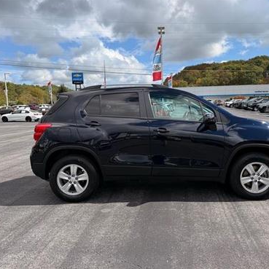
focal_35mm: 29
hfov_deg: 55.3
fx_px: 255
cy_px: 133
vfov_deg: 55.6
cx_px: 157
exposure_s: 1/3584
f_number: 1.78
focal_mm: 6.76
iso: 80
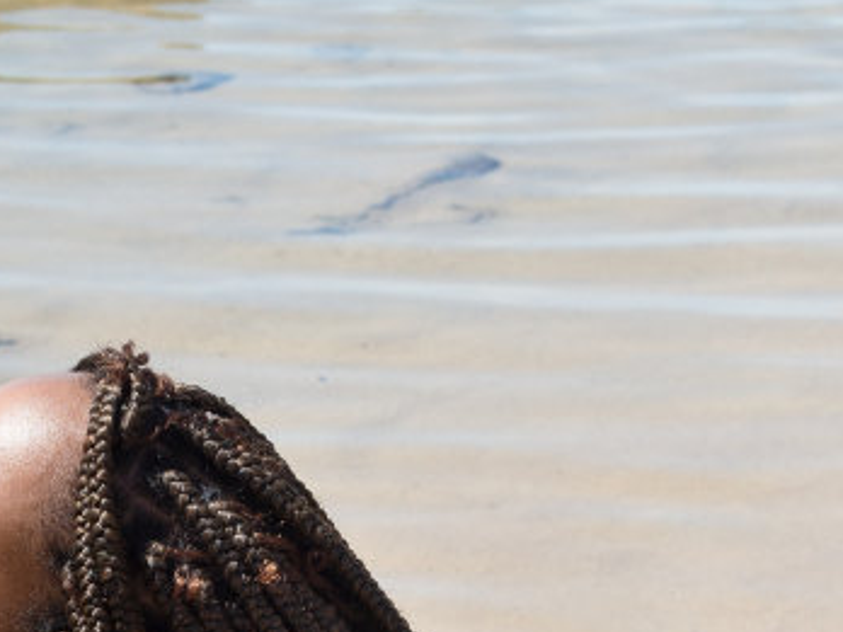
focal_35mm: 221
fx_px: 5382
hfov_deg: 8.8
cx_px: -281
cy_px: 935
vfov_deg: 6.6
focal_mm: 50
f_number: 5.6
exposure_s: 1/640
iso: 125
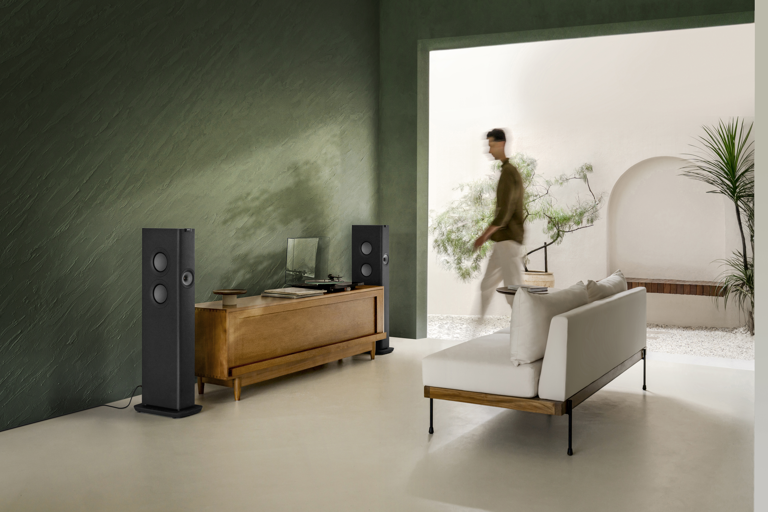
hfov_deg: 76.1
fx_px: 491
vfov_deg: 55.1
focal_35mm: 23
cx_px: 384
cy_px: 256
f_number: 5
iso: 200
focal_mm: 23
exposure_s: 1/10
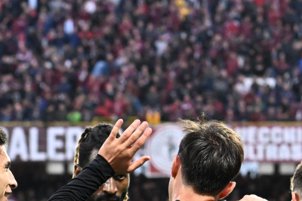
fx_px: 3170
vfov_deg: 3.6
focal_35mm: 378
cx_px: 147
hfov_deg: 5.5
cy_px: 228
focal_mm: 100
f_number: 5.6
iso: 2000
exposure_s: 1/500
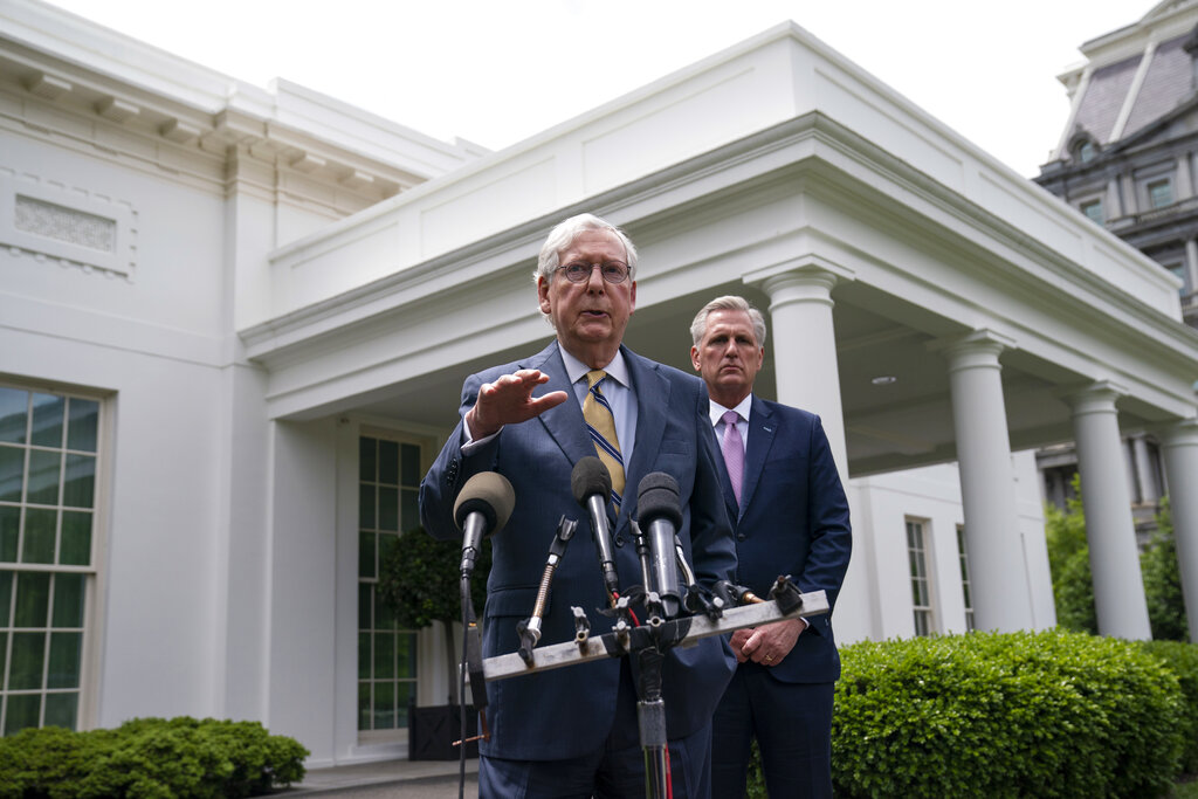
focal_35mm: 37
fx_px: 1231
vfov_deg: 36.0
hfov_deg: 51.9
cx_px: 599
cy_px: 400
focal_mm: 37
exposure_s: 1/4000
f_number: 4
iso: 400
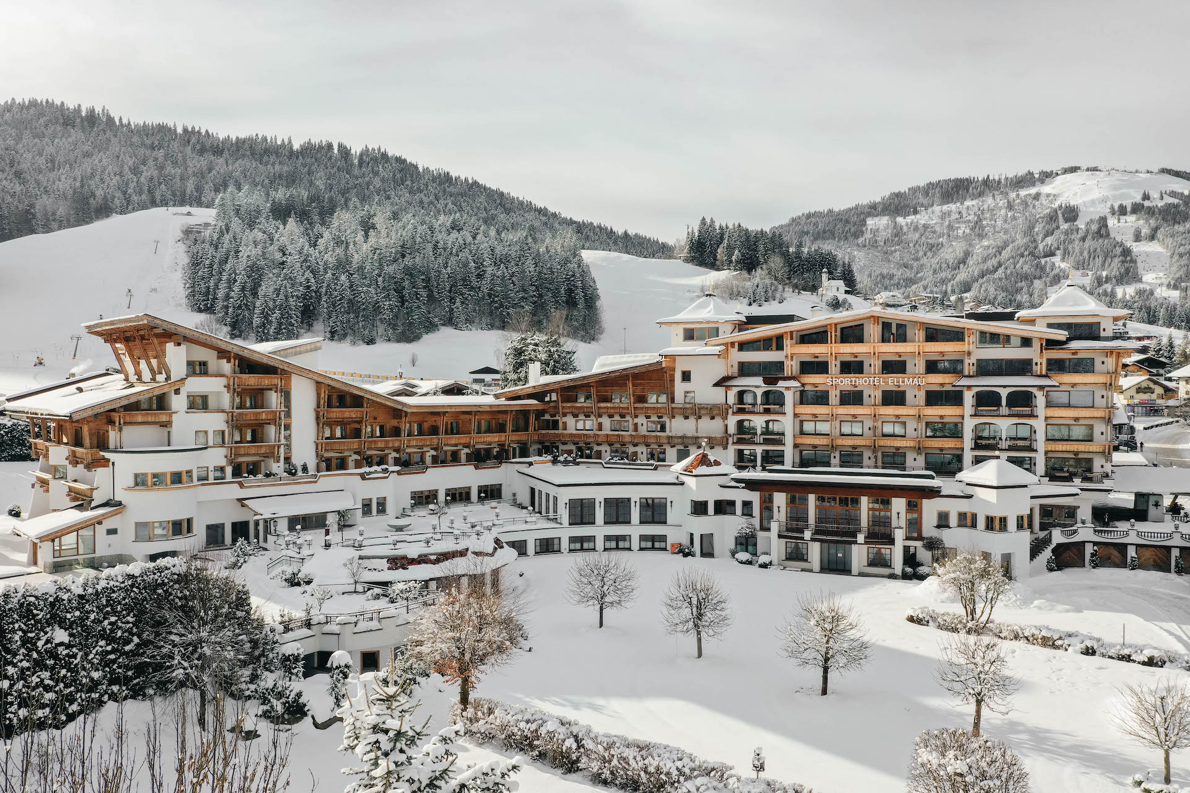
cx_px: 595
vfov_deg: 46.4
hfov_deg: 65.5
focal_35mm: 28
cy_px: 396
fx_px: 925
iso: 100
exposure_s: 1/500
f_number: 6.3
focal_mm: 10.26
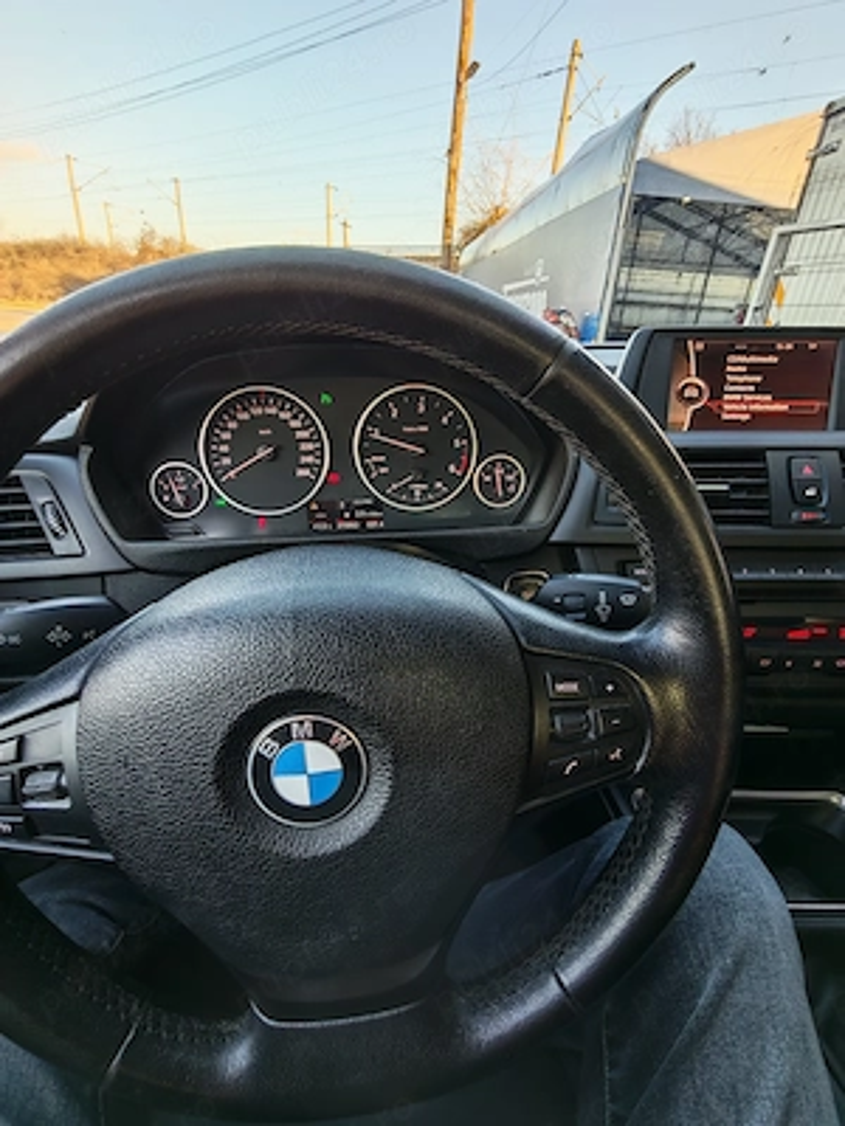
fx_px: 521
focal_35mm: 16
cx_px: 422
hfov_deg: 78.1
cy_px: 563
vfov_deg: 94.5
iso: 125
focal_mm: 1.96
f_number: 2.2
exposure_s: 1/50
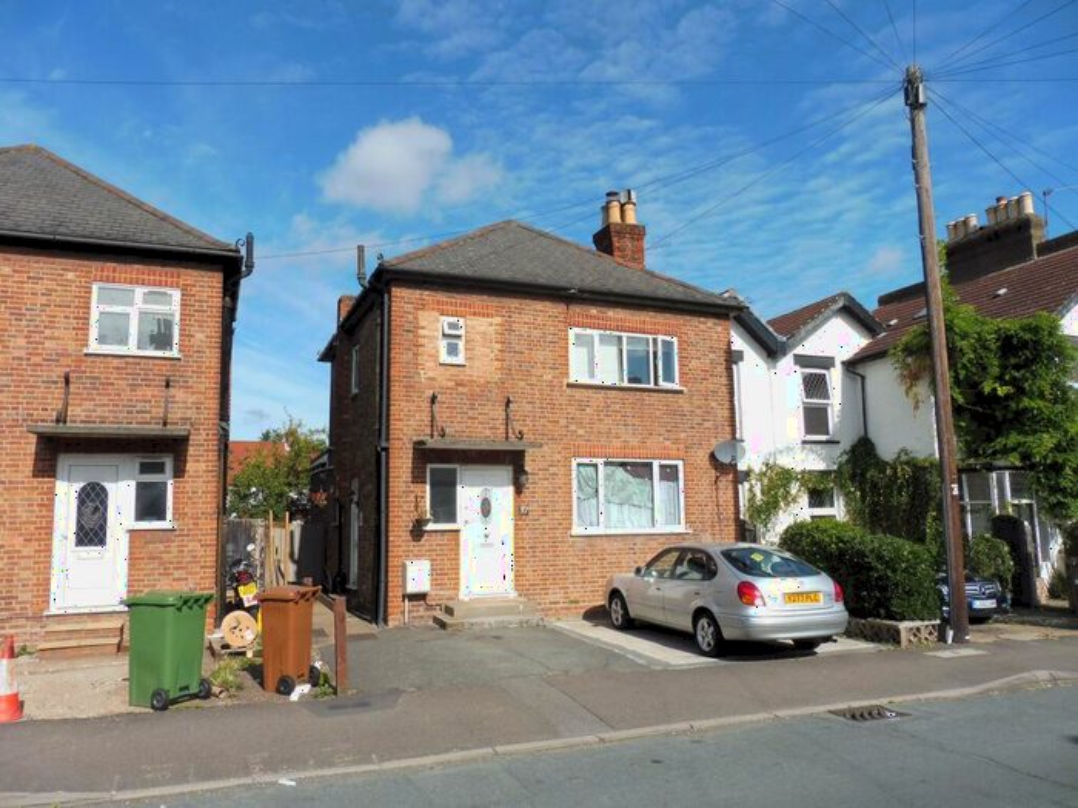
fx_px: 779
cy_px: 404
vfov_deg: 54.9
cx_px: 539
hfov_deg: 69.4
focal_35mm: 25
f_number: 4
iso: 100
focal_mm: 4.4
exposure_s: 1/1000
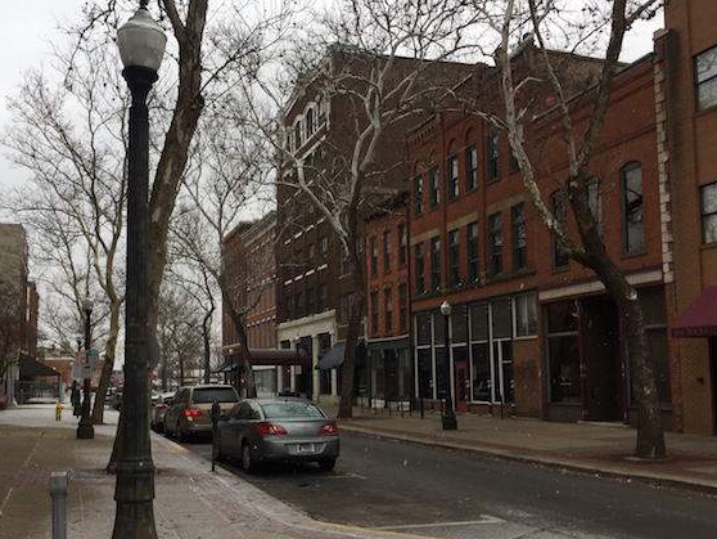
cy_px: 307
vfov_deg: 36.8
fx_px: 808
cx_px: 311
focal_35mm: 39
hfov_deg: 47.7
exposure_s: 1/178
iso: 32
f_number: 2.2
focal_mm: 4.15
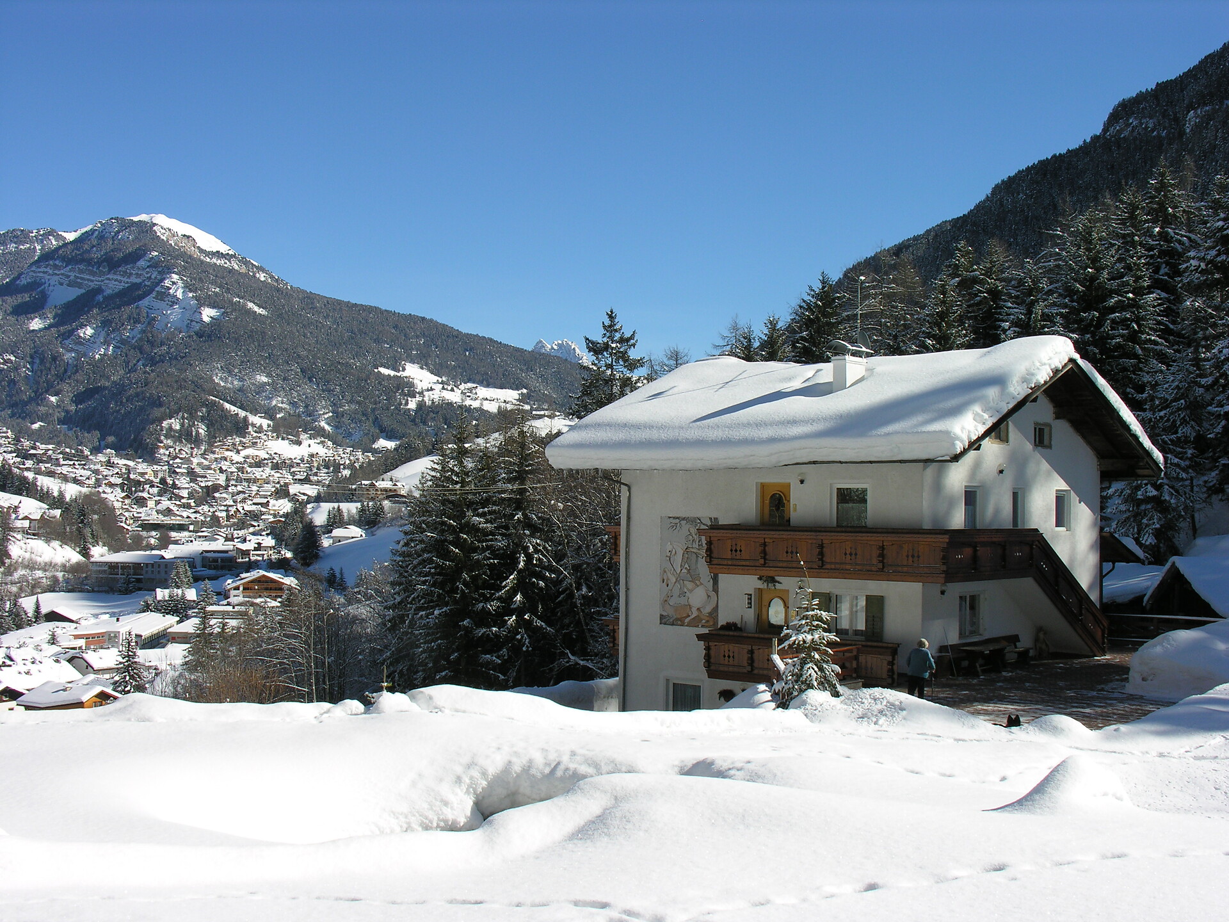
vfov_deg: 33.6
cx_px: 614
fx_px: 1527
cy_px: 461
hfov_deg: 43.9
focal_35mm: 43
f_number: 7.3
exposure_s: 1/223
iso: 50
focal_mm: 11
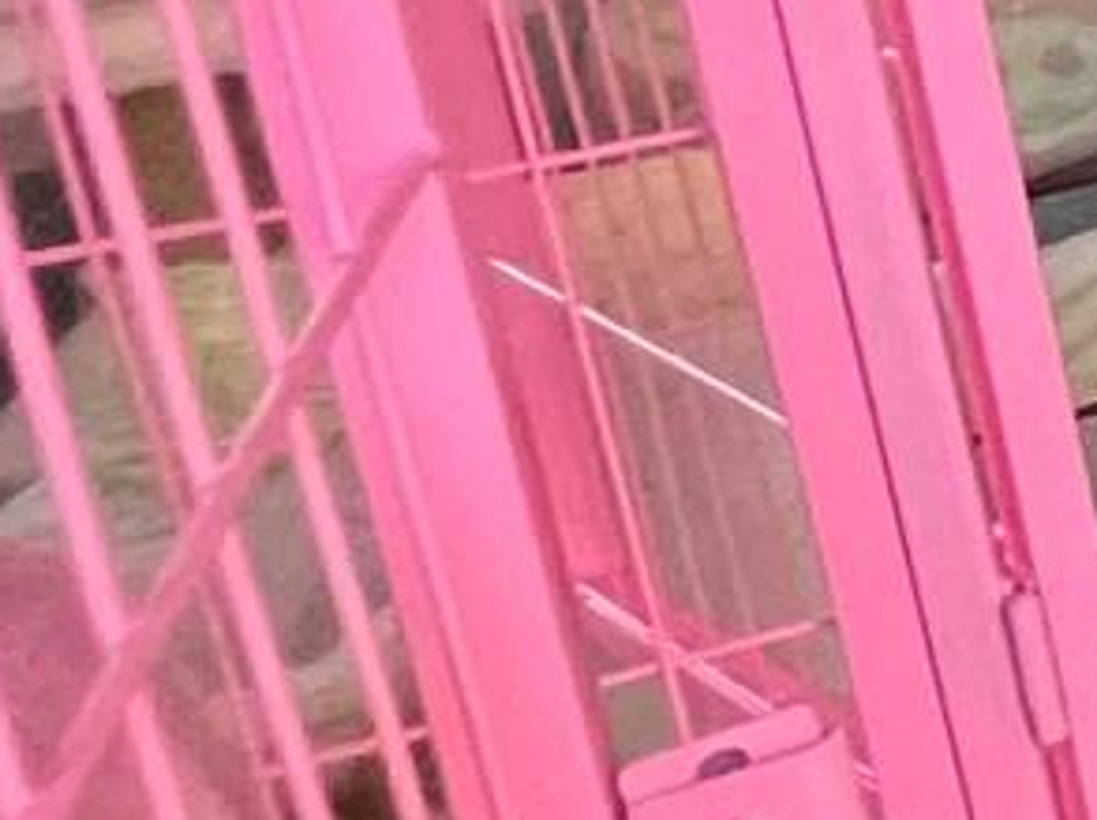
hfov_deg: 10.0
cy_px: -423
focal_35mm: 91
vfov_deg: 15.0
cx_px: 3699
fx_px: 2880
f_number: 1.8
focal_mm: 1.57
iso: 320
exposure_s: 1/60
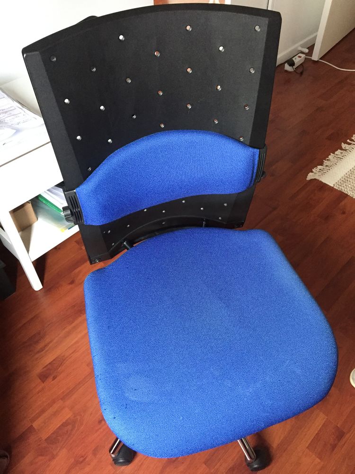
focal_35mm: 29
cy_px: 237
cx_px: 178
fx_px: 397
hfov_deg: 48.2
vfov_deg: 61.7
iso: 320
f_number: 2.2
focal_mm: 4.15
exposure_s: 1/17
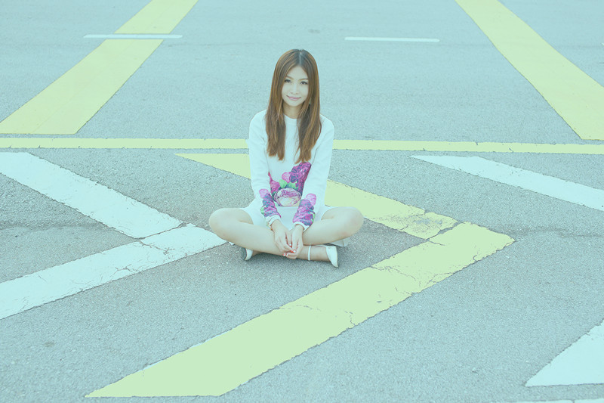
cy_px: 202
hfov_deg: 39.6
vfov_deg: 27.0
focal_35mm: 50
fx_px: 839
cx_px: 302
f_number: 4
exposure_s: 1/1250
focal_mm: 50
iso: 200
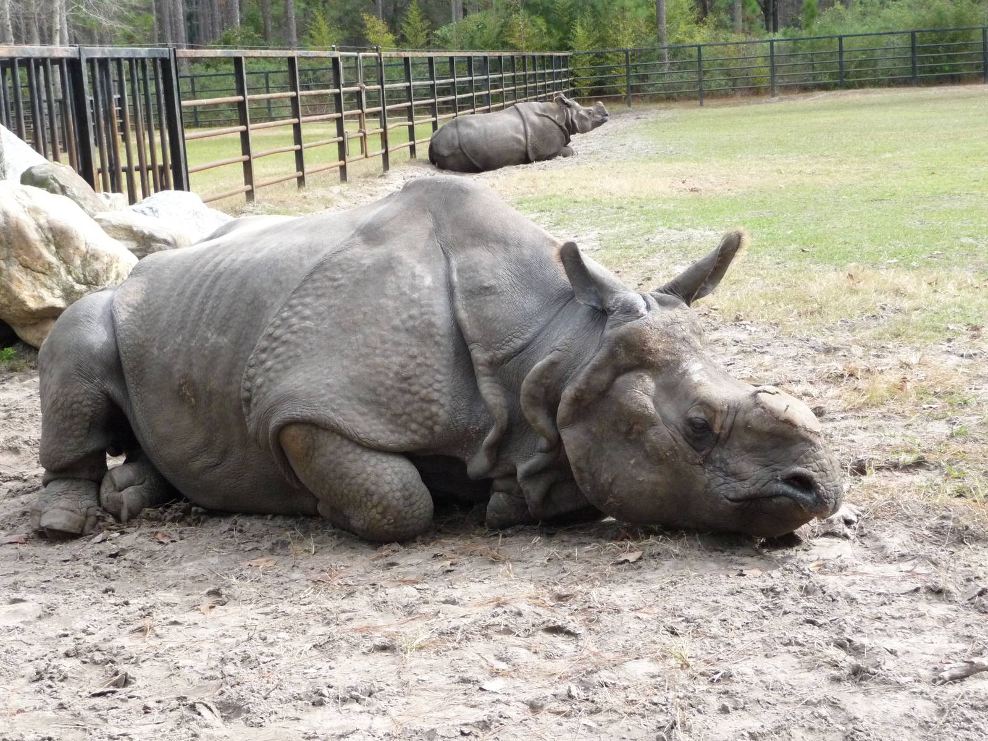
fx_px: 1770
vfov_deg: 23.7
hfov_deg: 31.2
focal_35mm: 62
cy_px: 370
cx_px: 494
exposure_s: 1/400
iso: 400
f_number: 4.5
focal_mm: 10.5
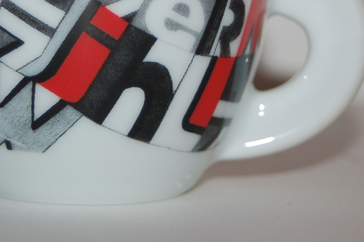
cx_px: 109
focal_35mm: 225
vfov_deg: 6.1
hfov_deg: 9.1
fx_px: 2273
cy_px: 35
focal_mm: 80
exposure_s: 1/60
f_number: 5.6
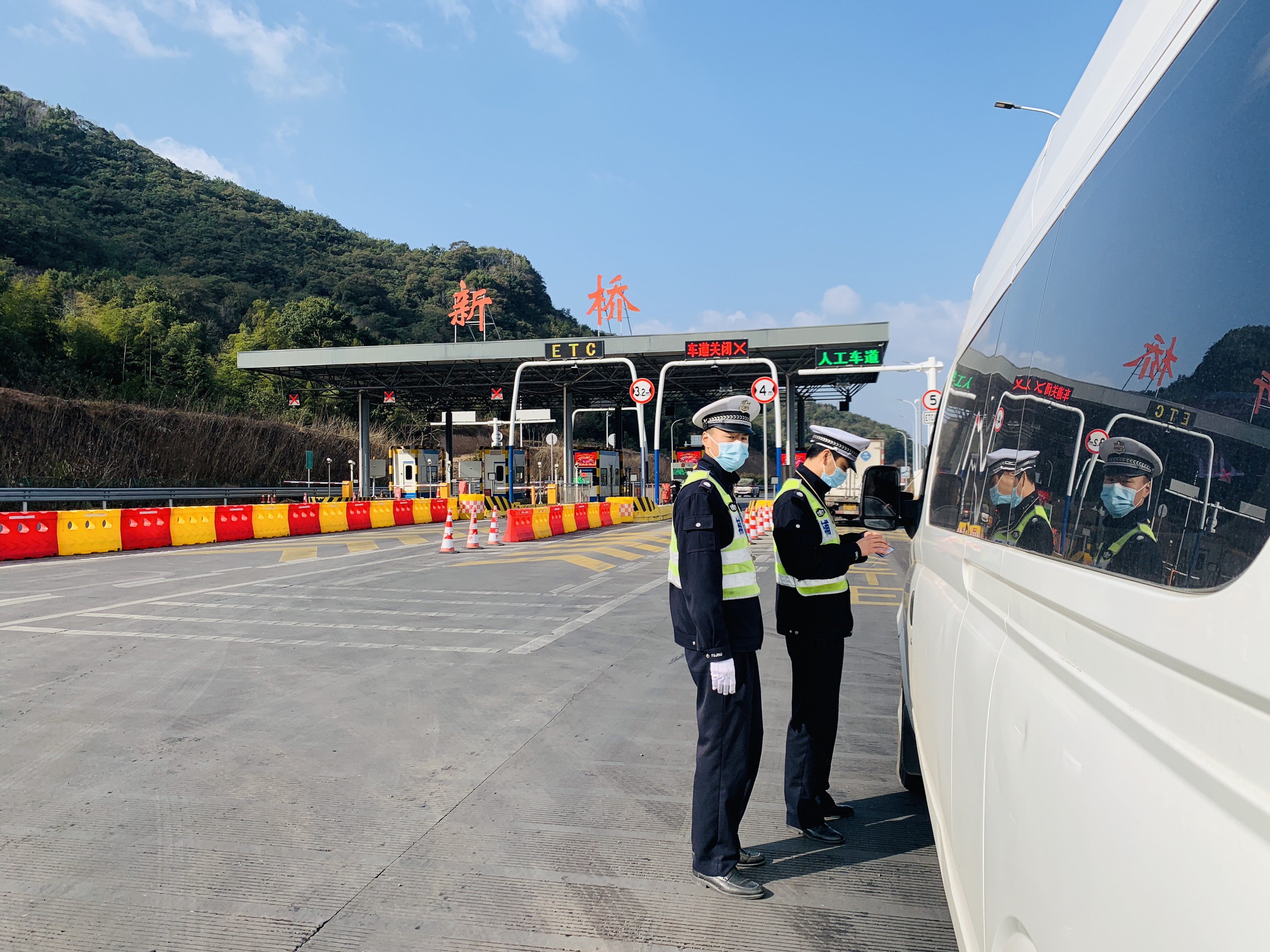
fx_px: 954
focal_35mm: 26
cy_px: 476
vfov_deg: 53.1
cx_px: 635
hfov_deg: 67.3
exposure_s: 1/2160
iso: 25
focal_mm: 4.25
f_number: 1.8
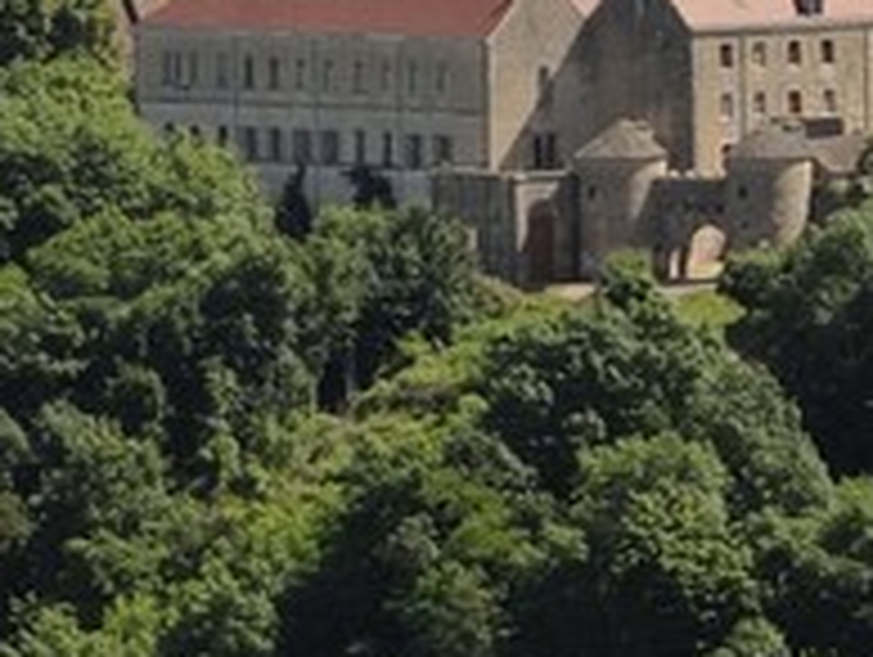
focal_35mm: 491
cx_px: 3285
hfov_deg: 3.8
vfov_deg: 3.0
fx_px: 12398
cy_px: 270
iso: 200
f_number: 14
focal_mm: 62
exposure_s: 1/160
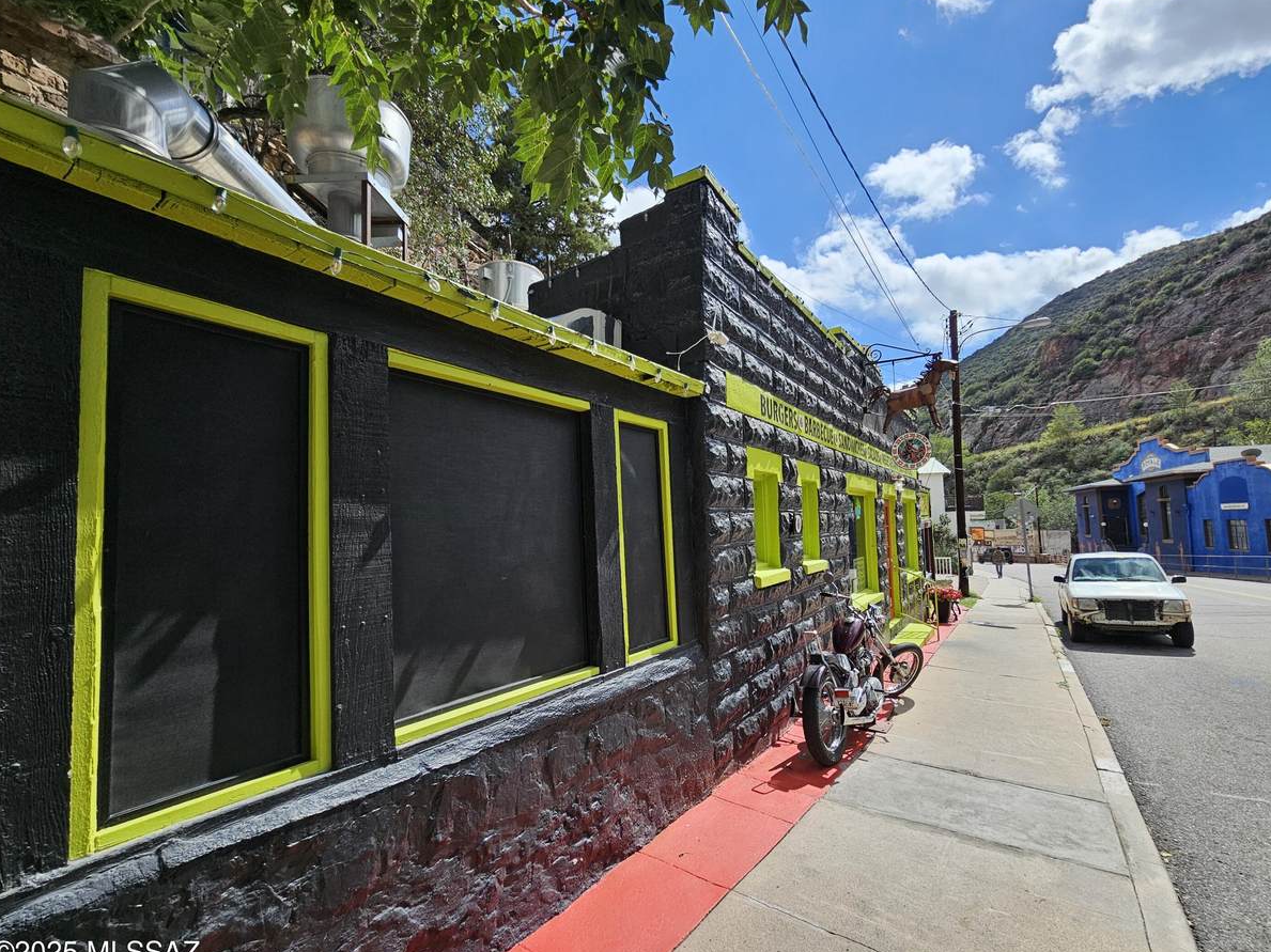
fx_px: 514
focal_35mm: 14
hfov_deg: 102.0
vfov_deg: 85.6
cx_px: 675
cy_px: 486
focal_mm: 2.2
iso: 50
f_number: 2.2
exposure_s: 1/2715
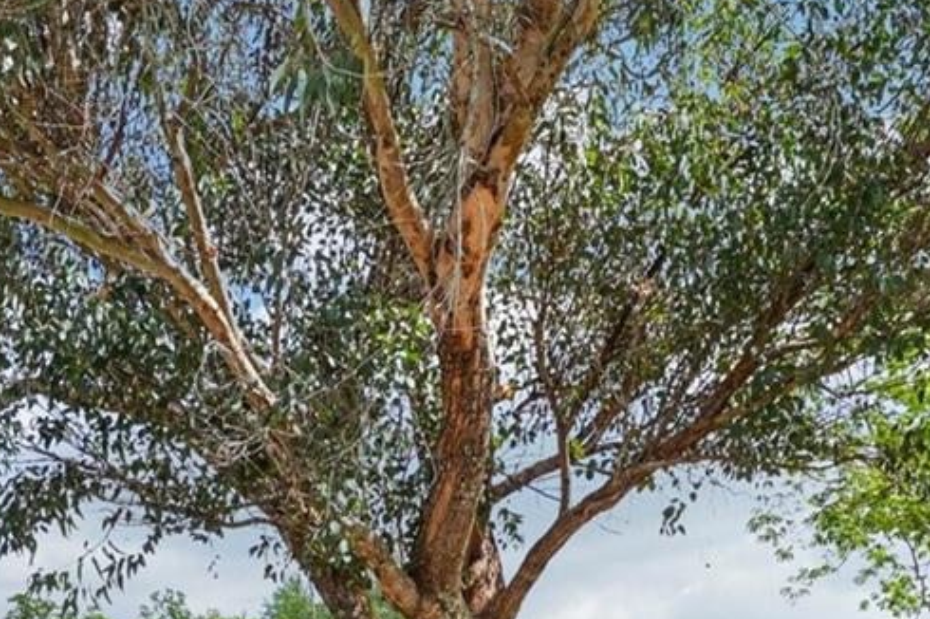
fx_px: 1265
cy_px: 864
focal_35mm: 49
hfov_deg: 40.4
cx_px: 492
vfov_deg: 23.4
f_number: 8
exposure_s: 1/125
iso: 100
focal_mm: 10
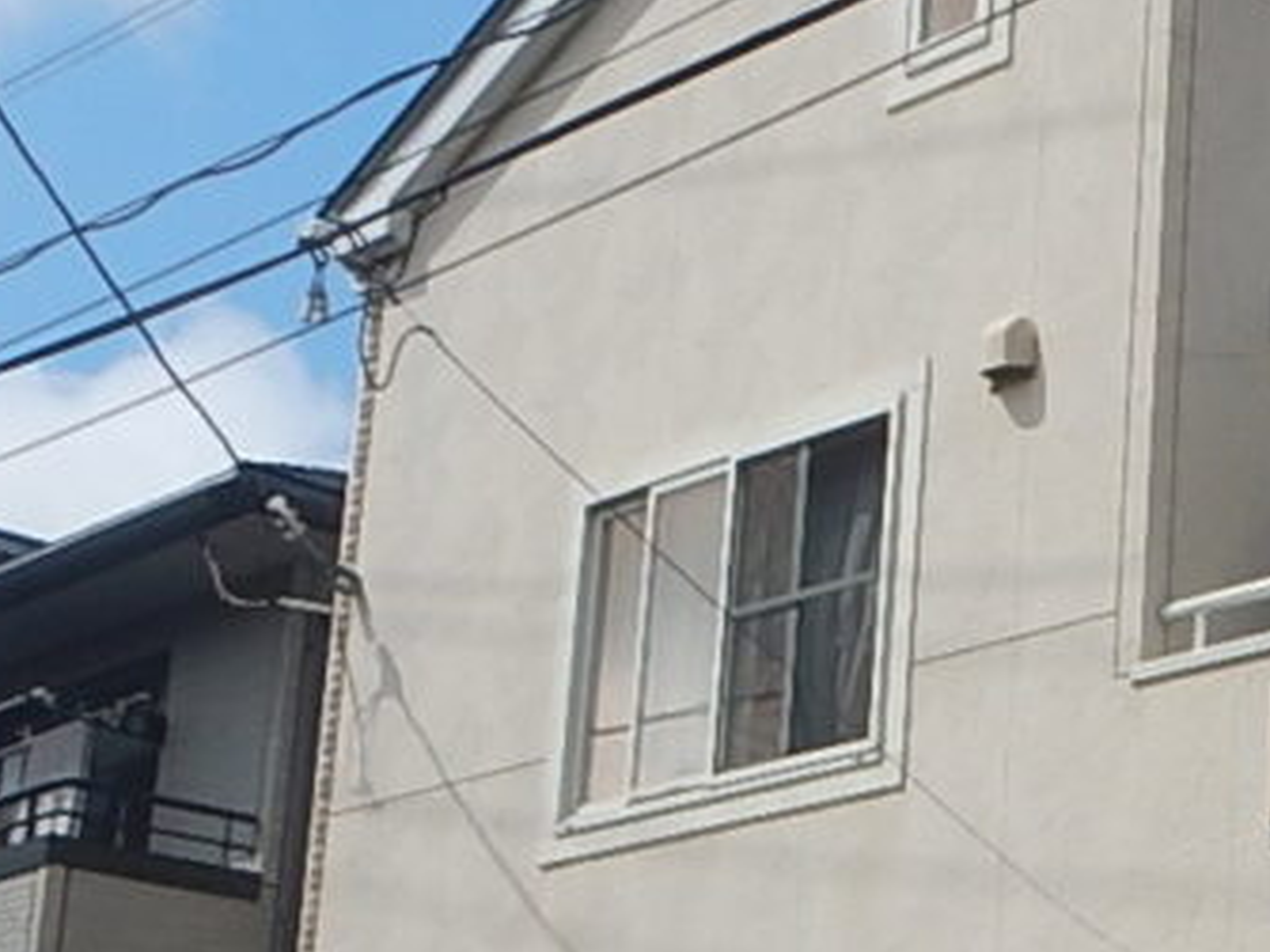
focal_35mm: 86
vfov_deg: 17.0
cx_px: 1372
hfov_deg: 21.7
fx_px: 3154
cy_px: 815
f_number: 8.2
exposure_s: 1/400
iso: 125
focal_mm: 4.3
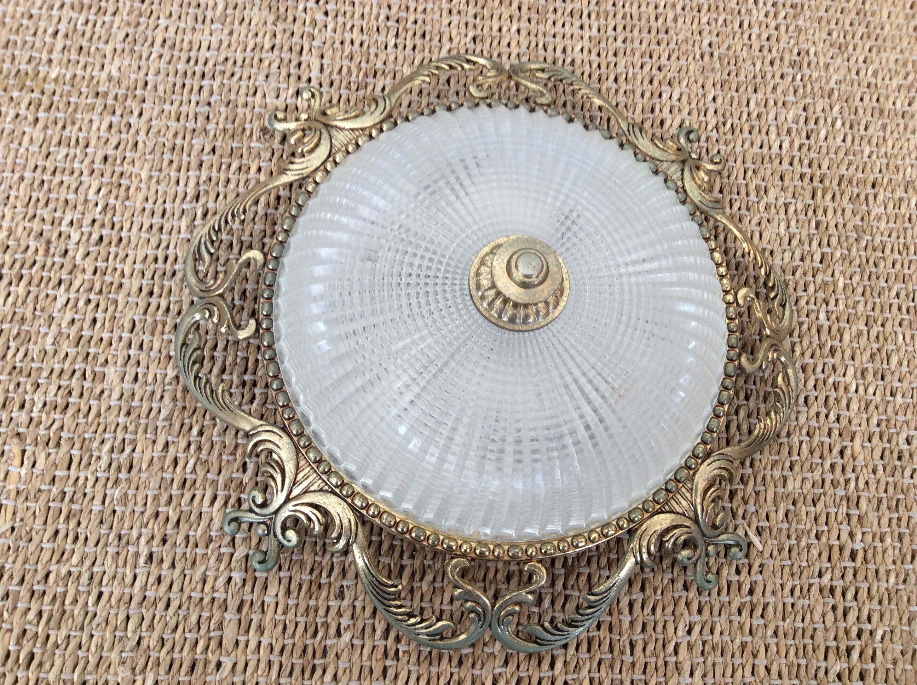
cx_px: 458
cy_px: 342
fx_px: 846
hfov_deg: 56.9
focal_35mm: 32
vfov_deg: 44.1
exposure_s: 1/33
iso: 40
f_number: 2.4
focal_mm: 3.3
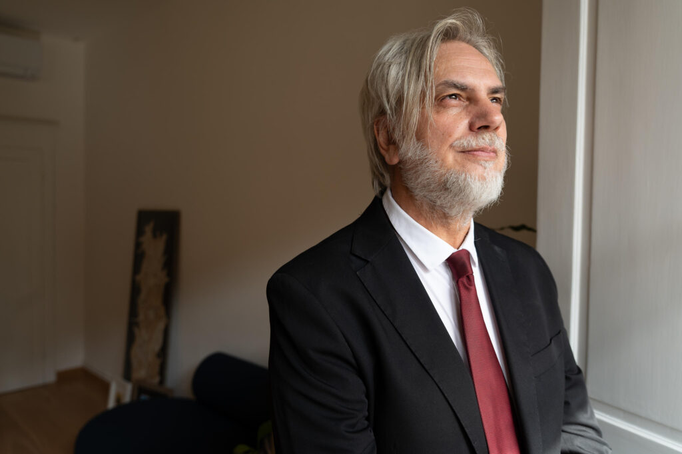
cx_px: 341
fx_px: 587
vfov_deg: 42.3
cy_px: 227
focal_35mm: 31
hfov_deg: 60.3
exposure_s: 1/500
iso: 800
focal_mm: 31
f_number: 3.5
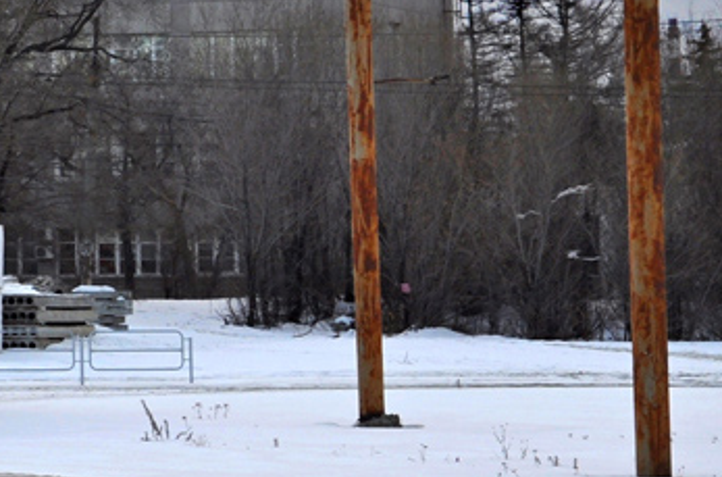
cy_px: -40
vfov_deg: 5.8
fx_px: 4673
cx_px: -360
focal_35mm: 234
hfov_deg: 8.6
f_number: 6.3
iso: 200
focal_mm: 45
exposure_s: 1/320
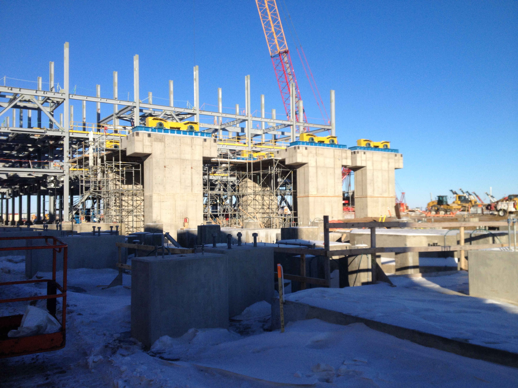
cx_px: 259
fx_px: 524
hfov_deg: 52.6
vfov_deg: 40.7
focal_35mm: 35
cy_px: 194
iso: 50
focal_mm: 4.28
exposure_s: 1/1905
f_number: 2.4
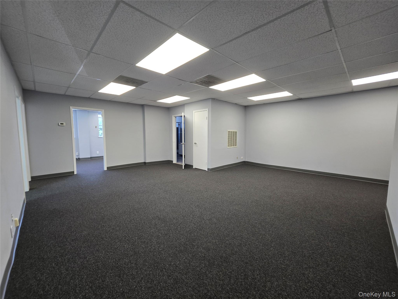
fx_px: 149
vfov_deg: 89.9
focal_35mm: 13
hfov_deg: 106.2
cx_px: 199
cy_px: 150
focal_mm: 2.2
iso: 125
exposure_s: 1/60
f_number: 2.2
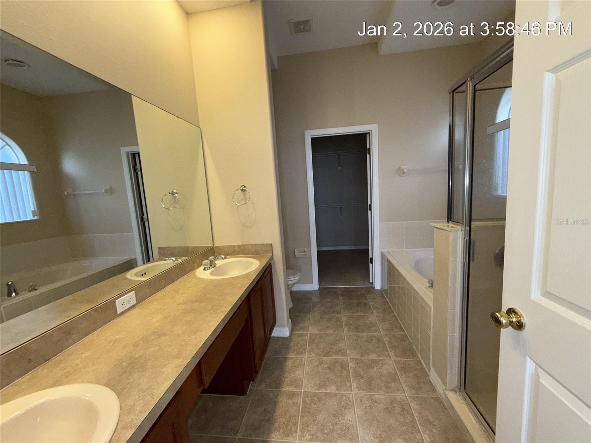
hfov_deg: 102.1
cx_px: 296
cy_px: 222
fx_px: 239
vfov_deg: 85.7
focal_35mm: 14
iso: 160
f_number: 2.2
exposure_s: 1/120
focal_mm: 2.22
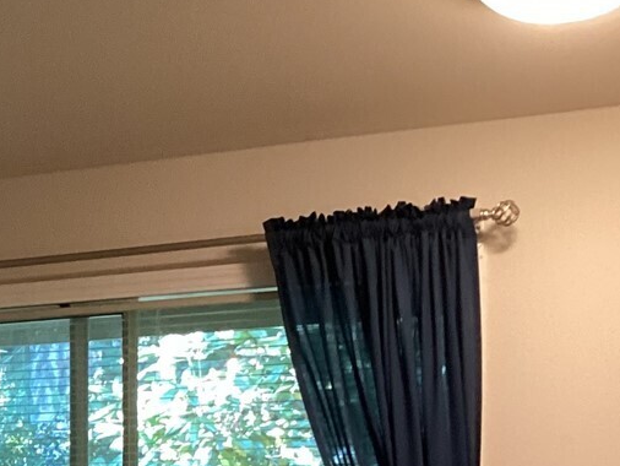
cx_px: -244
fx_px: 1756
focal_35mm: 98
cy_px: 622
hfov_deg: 18.3
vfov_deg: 14.4
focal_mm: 3.3
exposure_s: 1/60
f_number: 2.4
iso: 250
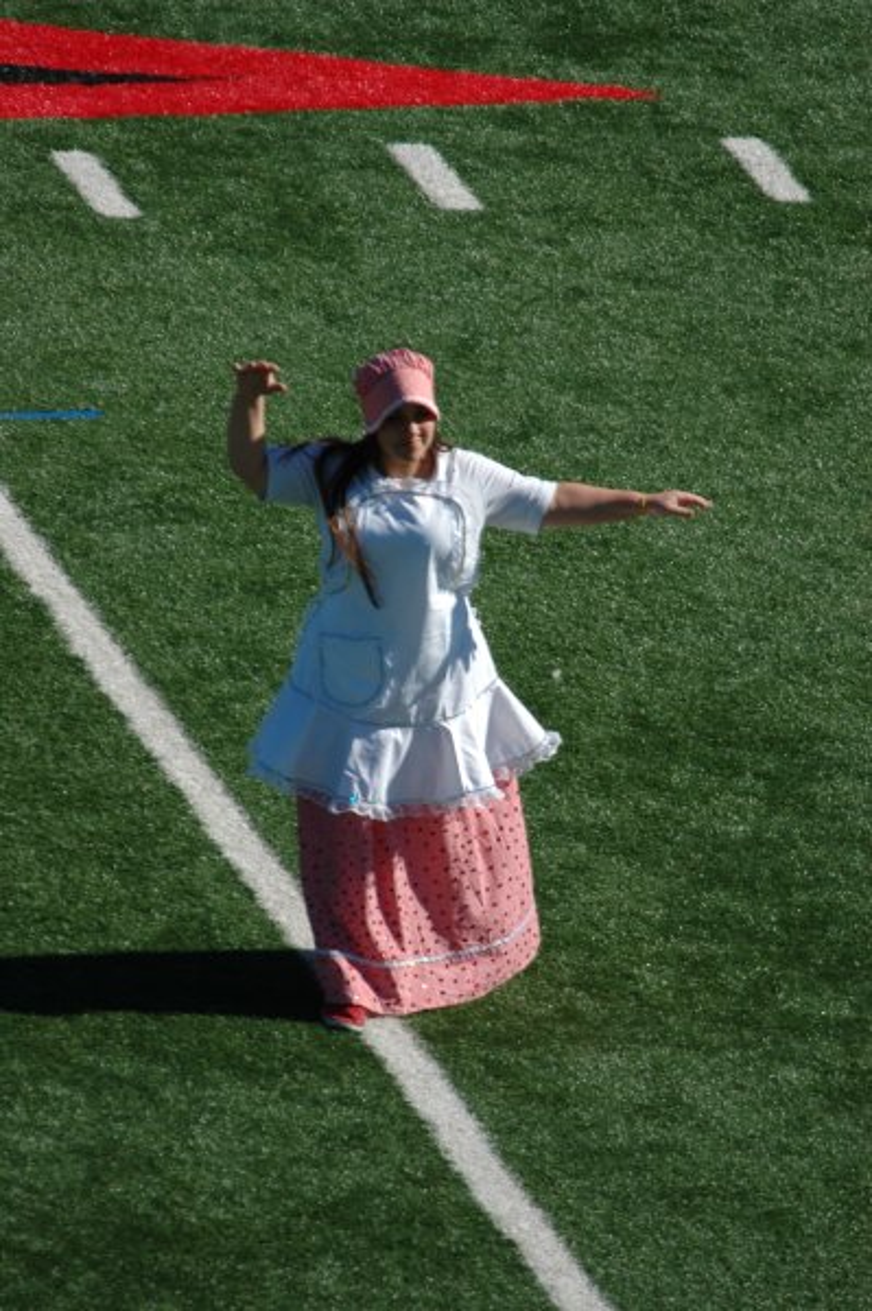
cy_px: 656
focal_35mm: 600
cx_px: 436
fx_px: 21836
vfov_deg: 3.4
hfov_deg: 2.3
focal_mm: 400
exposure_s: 1/1000
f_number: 5.6
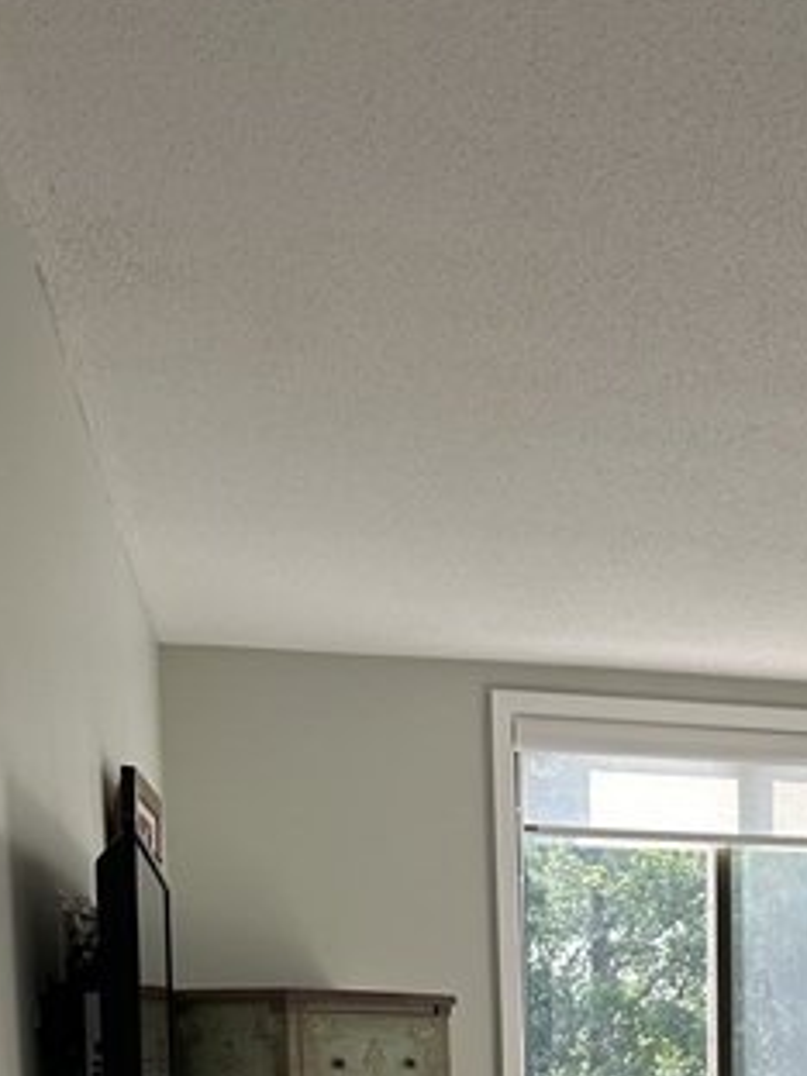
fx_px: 1834
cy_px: 1276
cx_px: 883
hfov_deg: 23.3
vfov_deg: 28.6
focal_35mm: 59
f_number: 1.78
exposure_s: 1/191
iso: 64
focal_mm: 6.86
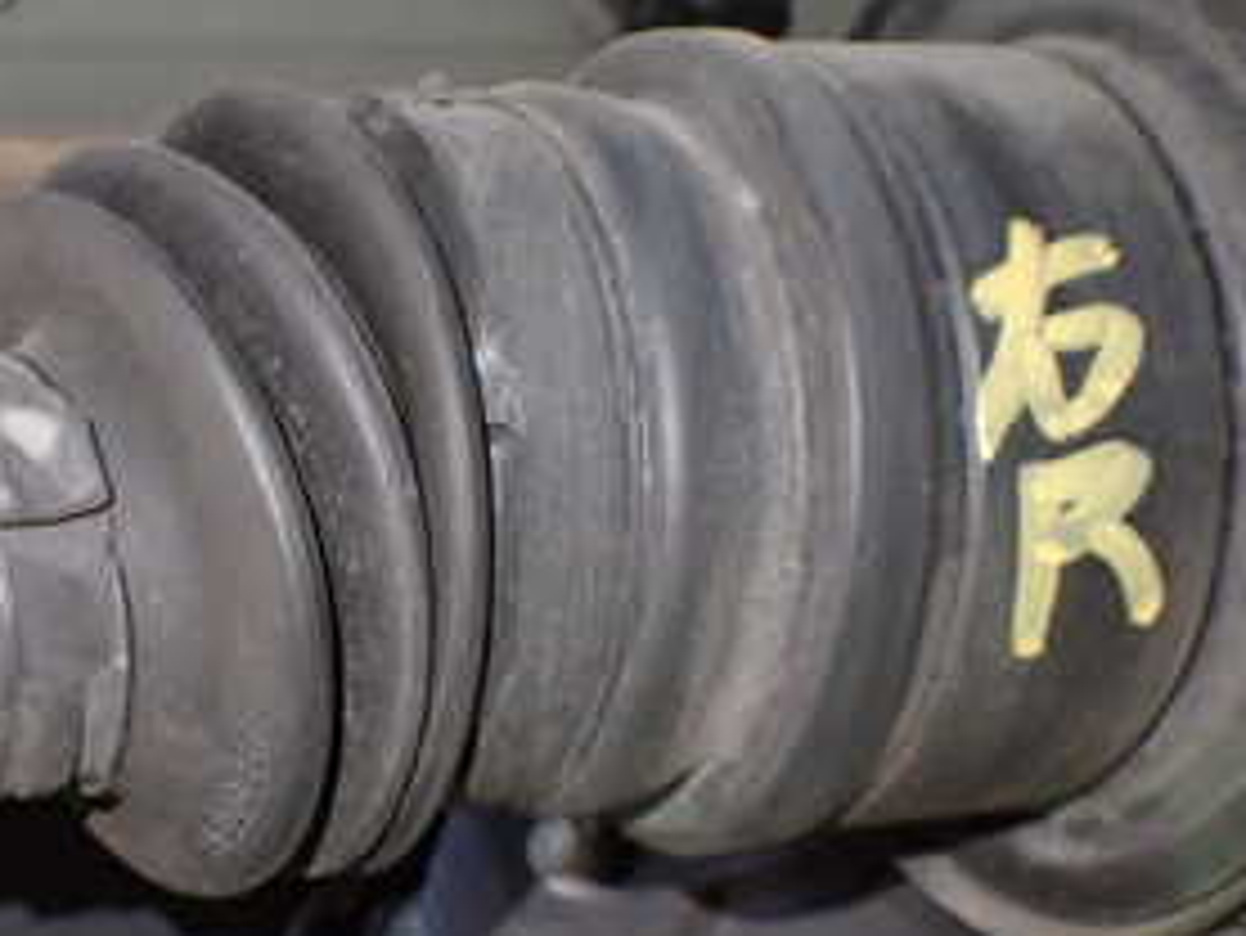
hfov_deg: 29.6
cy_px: 572
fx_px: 2341
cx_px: 400
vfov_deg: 22.6
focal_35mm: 65
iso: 1000
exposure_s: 1/30
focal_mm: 5.4
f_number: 2.3
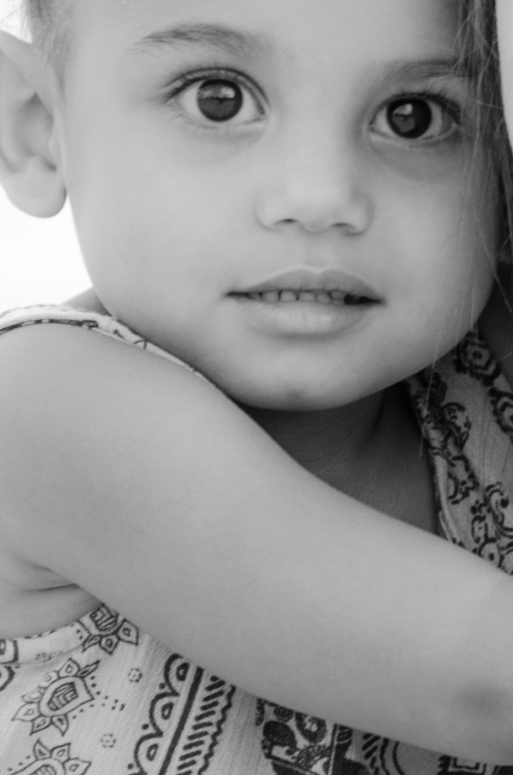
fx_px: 8416
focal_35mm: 392
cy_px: 403
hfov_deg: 3.5
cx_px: 485
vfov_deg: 5.3
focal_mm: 90
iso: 200
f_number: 5.6
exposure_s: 1/125
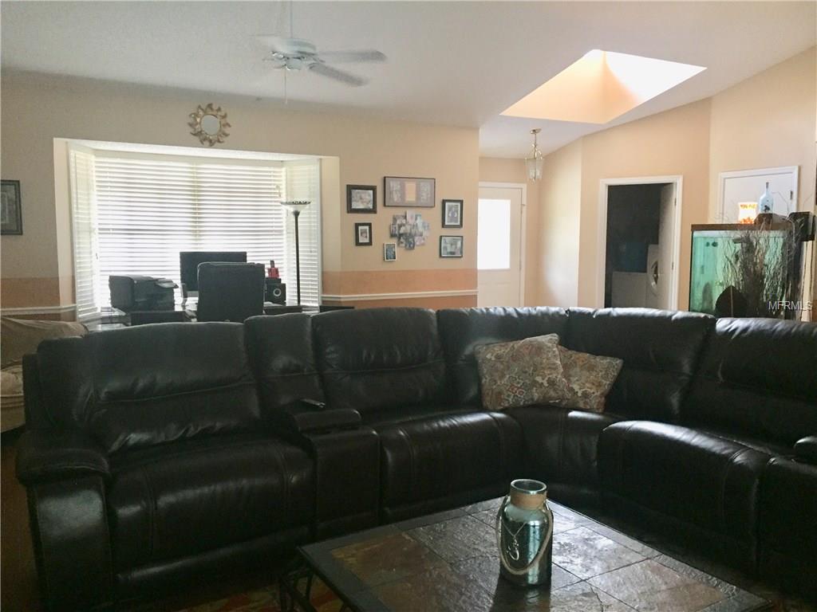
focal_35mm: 29
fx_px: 684
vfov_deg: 48.2
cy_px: 306
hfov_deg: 61.7
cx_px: 408
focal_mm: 4.15
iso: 200
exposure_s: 1/30
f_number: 2.2
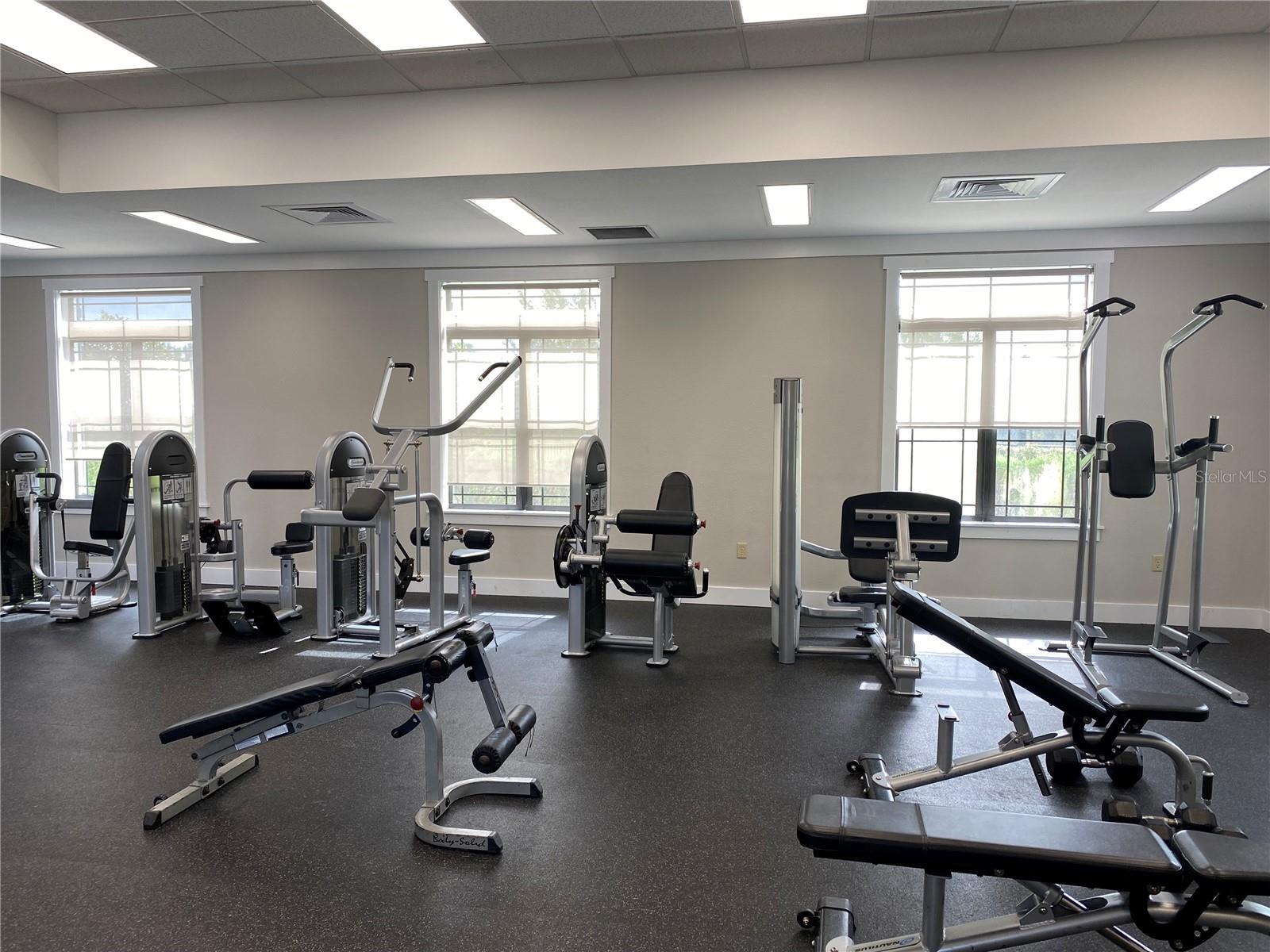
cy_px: 476
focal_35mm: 26
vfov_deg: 53.1
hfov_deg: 67.3
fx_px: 954
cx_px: 635
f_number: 1.8
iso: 50
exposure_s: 1/120
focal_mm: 4.25
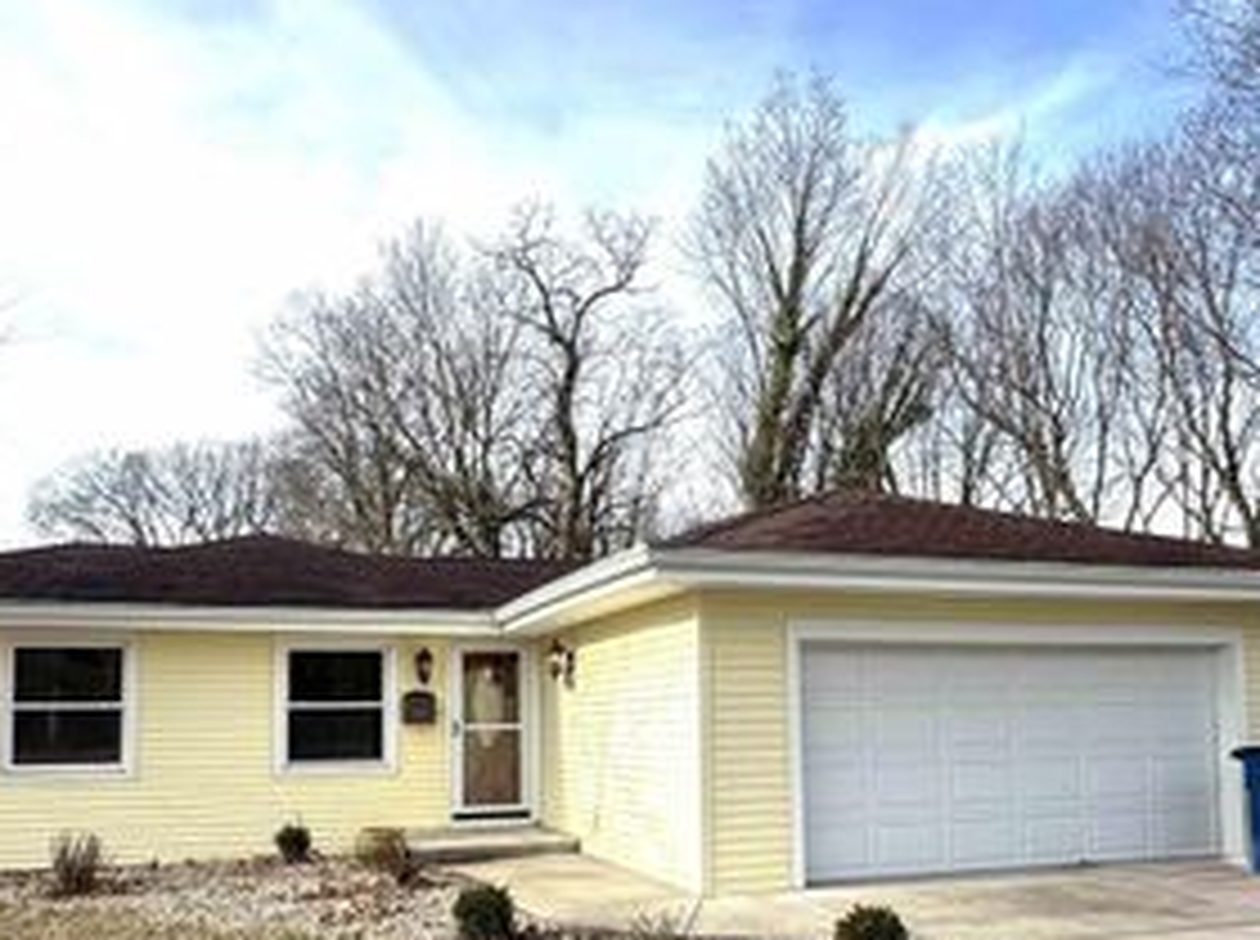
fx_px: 908
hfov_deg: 69.5
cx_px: 639
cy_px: 625
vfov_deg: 53.7
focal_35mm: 25
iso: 50
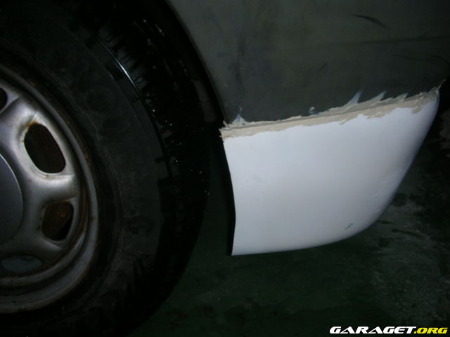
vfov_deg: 40.7
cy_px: 168
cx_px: 225
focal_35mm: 35
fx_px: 455
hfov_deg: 52.6
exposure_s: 1/60.1
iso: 50
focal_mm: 5.8
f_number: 3
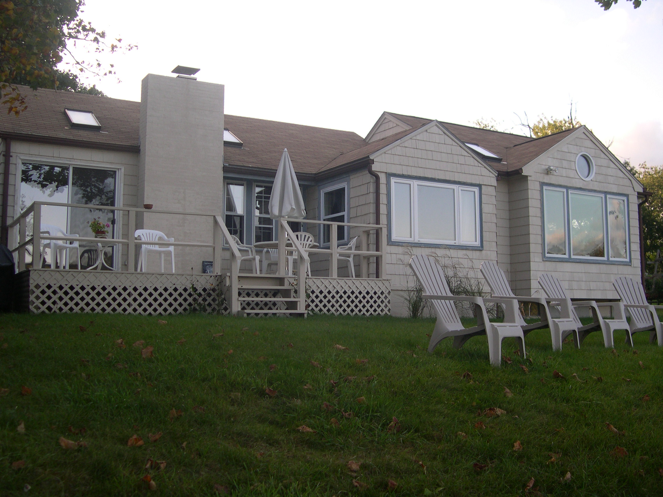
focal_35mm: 38
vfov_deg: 37.7
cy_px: 248
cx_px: 332
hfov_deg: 49.0
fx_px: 728
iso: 100
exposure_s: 1/260
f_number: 2.8
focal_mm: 8
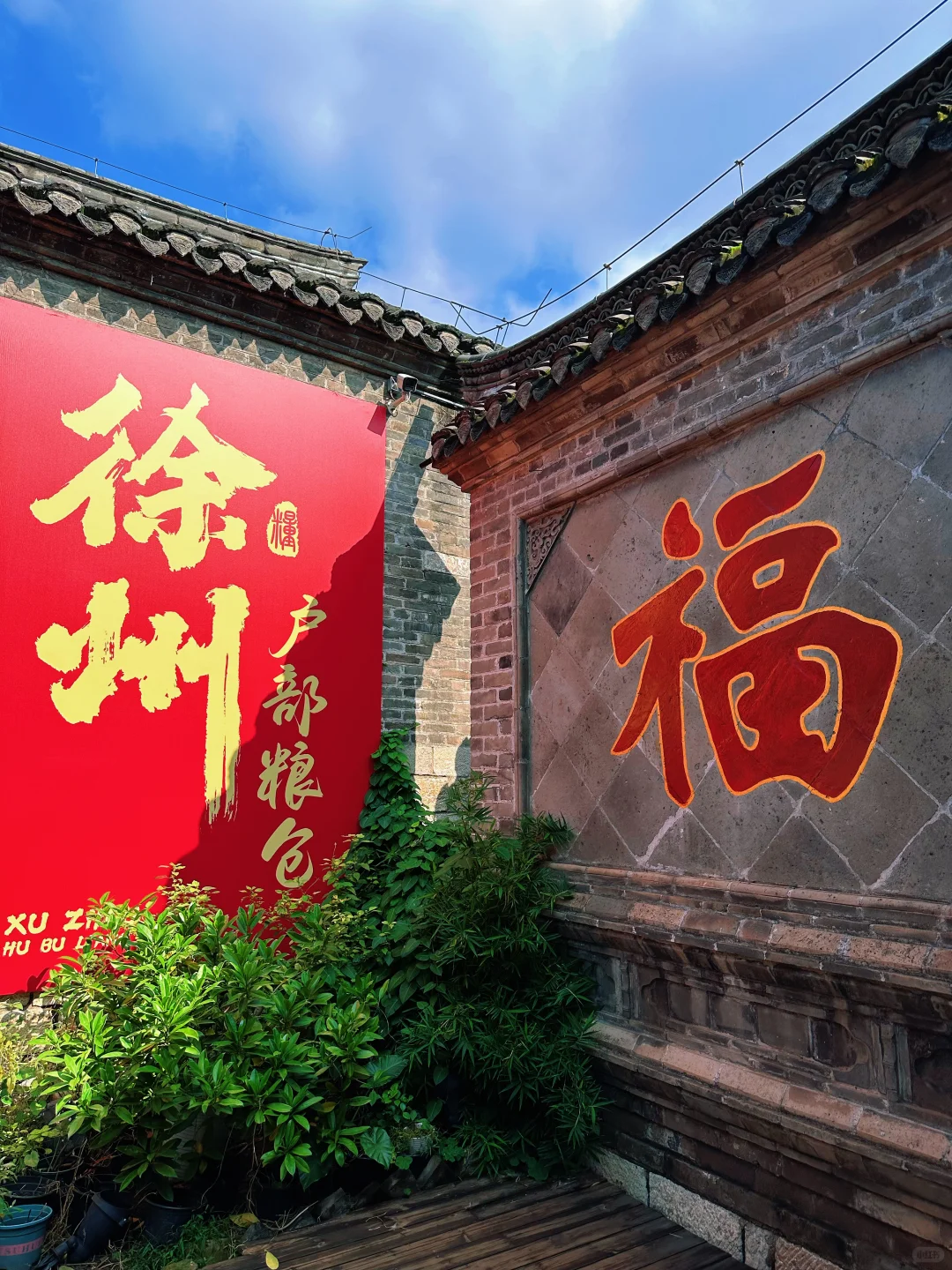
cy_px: 635
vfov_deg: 71.6
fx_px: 880
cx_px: 476
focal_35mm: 24
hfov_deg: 56.8
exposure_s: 1/3717
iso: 80
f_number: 1.78
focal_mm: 6.86
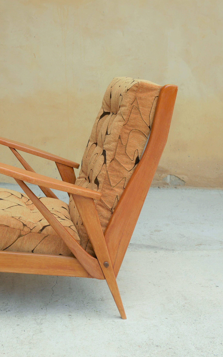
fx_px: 554
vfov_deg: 35.7
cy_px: 178
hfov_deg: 22.6
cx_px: 60
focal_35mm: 57
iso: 200
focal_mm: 20
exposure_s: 1/400
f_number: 3.5
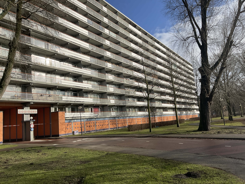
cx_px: 122
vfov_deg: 48.2
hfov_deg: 61.7
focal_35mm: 29
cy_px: 92
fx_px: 205
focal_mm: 3
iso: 16
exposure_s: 1/2427
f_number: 1.8
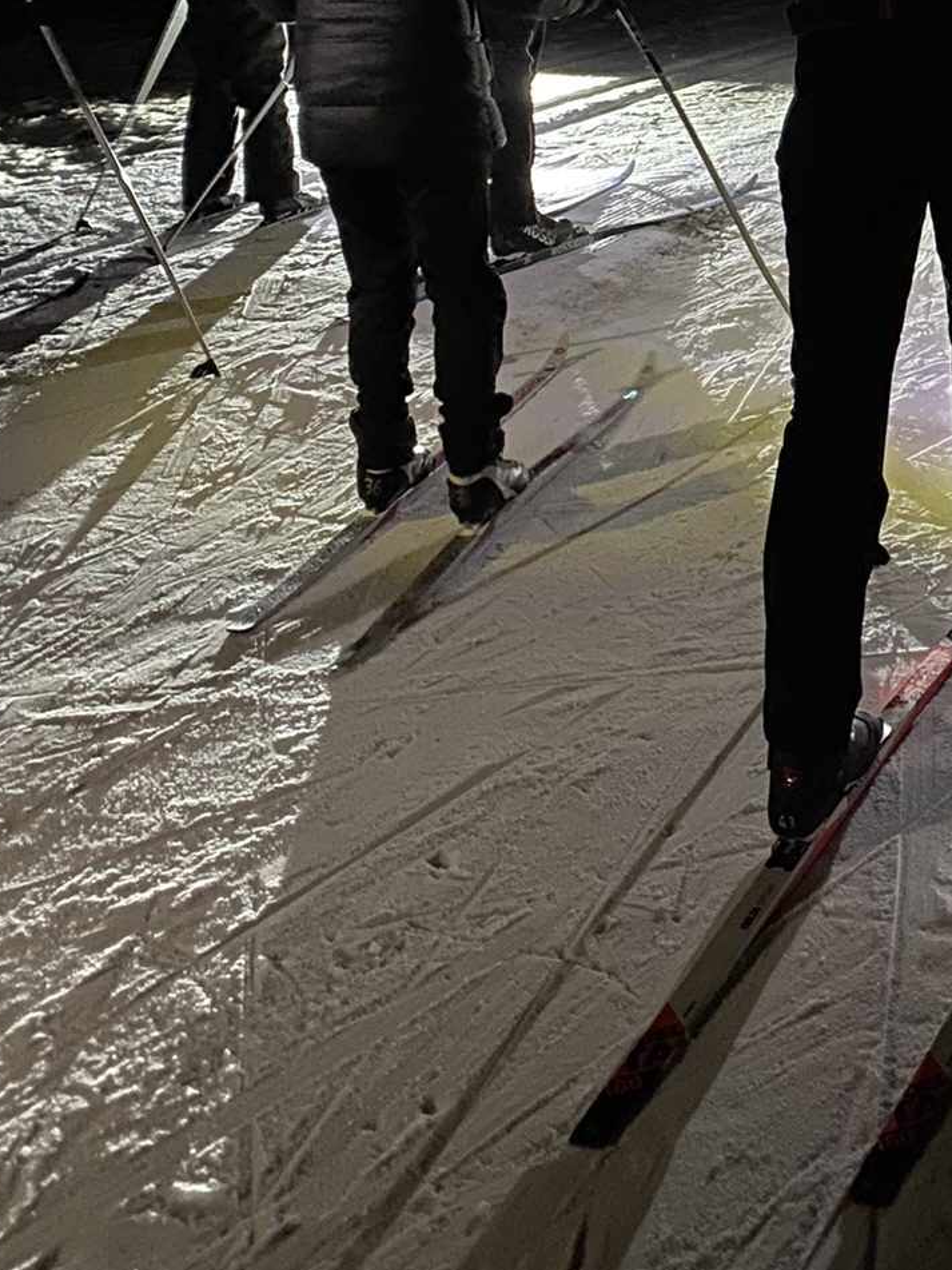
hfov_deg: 24.8
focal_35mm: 56
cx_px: 963
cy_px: 61
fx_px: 2054
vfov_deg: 32.2
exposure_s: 1/9
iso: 500
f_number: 1.8
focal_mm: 4.25
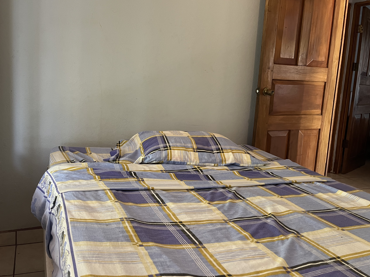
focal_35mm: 31
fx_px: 331
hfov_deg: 57.9
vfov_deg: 45.3
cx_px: 150
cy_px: 116
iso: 200
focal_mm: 5.1
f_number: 1.6
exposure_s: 1/60
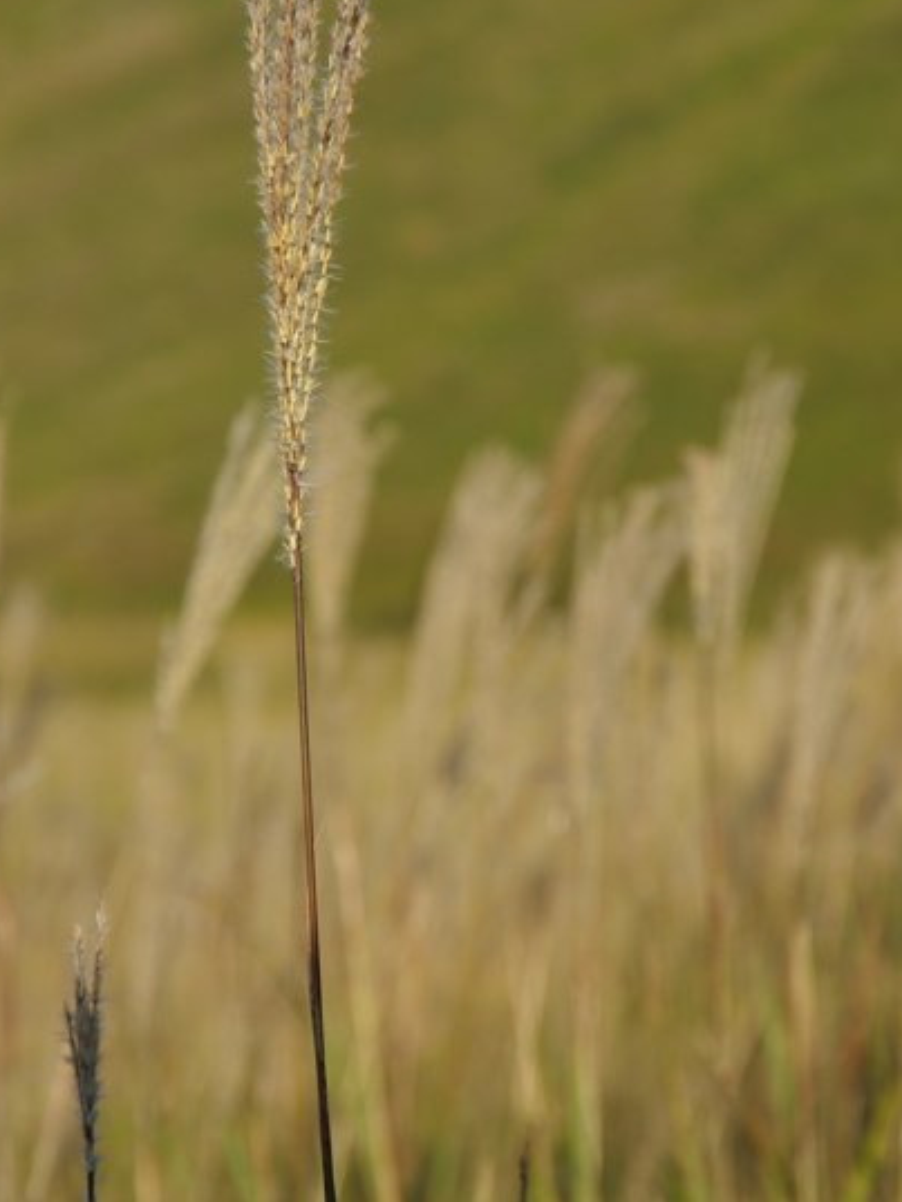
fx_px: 7432
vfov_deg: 9.2
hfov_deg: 6.9
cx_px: 472
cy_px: 445
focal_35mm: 214
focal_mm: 78
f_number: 6.3
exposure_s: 1/250
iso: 100
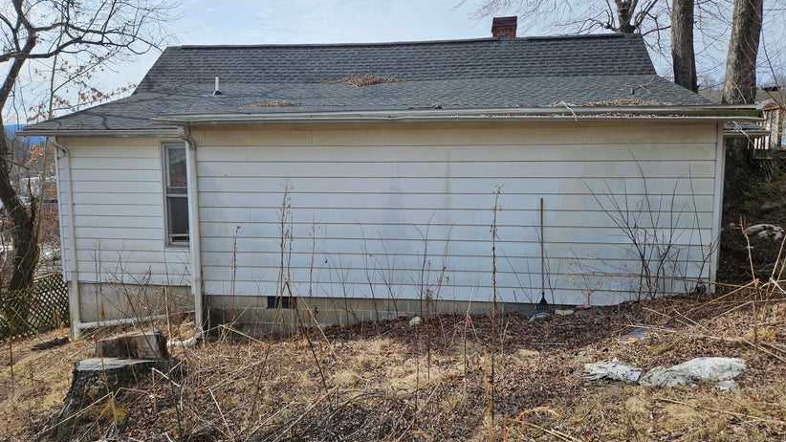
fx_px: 542
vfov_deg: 44.4
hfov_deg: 71.9
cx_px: 393
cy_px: 211
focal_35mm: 26
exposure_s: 1/1844
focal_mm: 5.4
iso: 25
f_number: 1.8
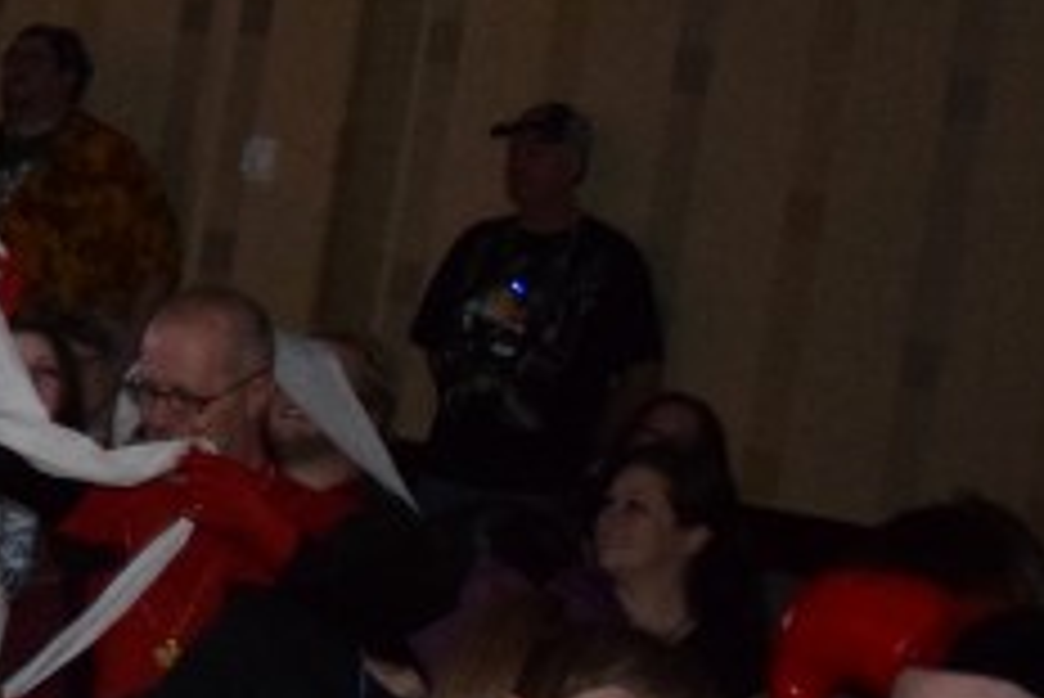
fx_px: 3888
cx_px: -1418
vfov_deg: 10.2
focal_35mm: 134
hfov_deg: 12.3
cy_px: 171
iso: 3200
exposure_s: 1/60
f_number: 3.5
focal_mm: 18
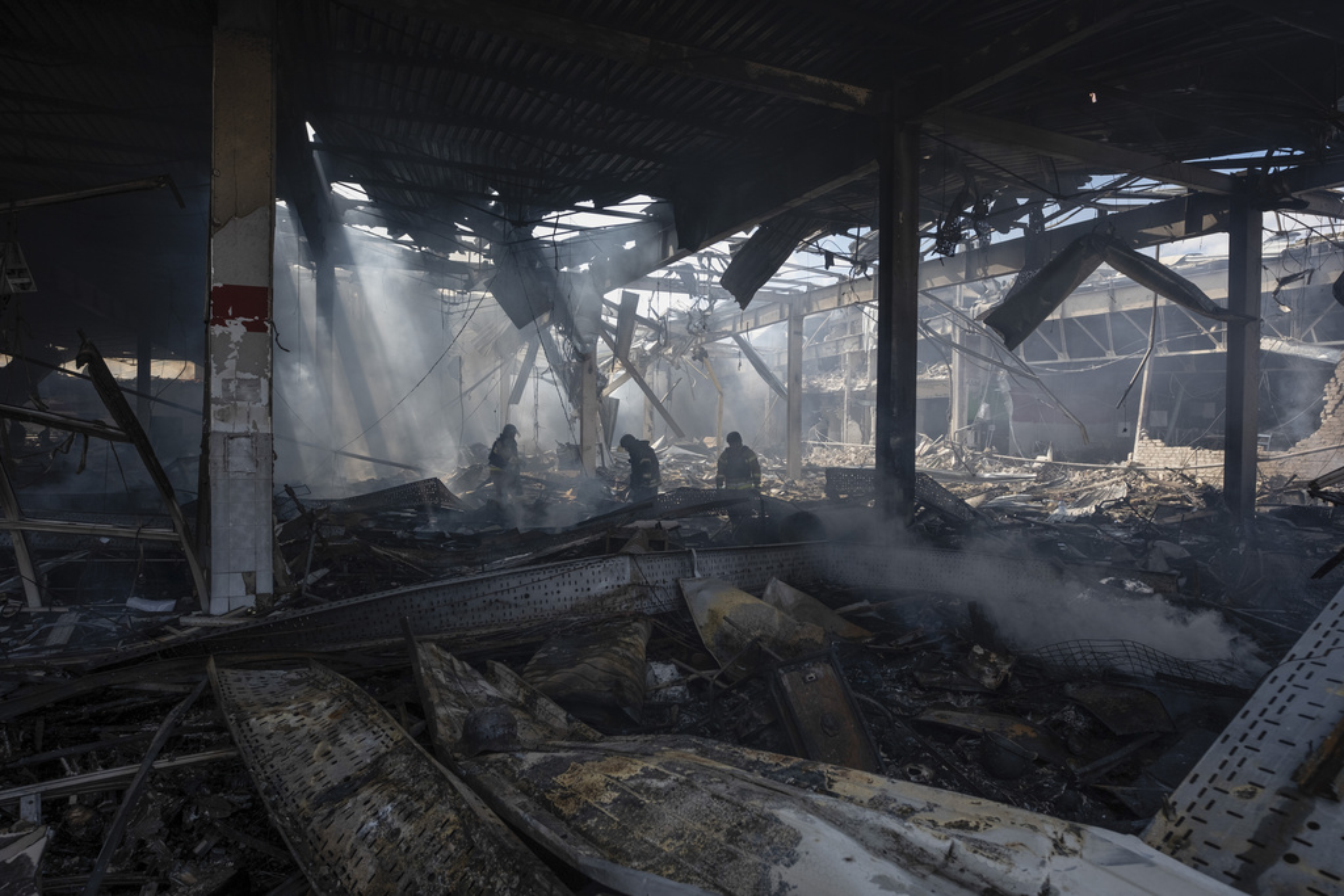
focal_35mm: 20
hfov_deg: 84.0
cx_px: 672
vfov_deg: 61.9
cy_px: 448
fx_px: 747
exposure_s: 1/1000
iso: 400
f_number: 3.6
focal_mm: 13
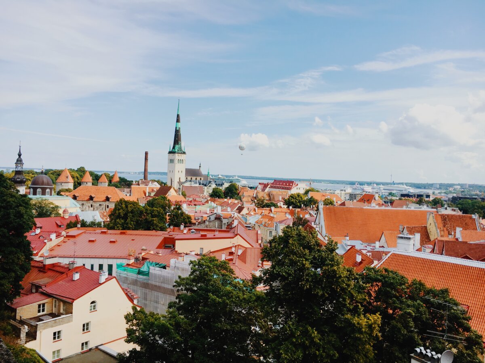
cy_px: 182
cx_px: 242
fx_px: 406
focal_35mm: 29
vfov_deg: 48.2
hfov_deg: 61.7
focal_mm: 4.15
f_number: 2.2
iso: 25
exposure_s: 1/1479
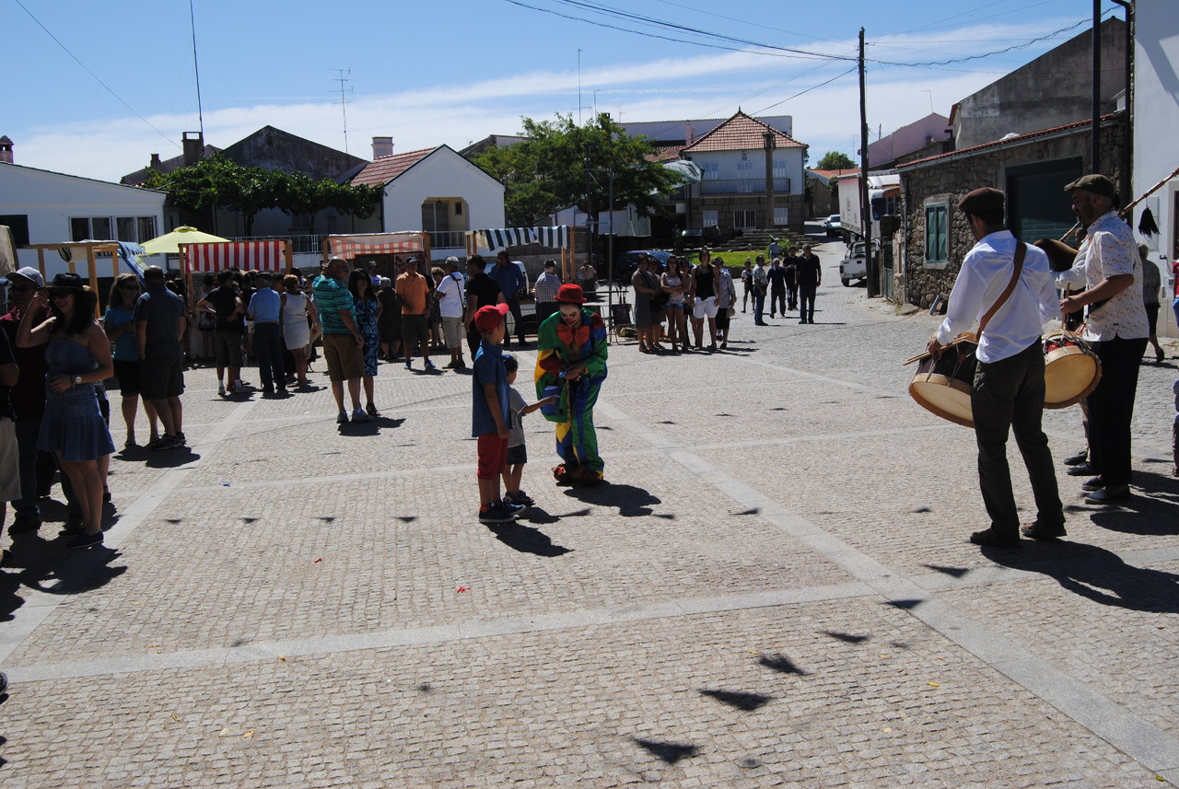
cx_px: 590
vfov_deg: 38.5
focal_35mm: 34
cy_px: 394
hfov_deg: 55.0
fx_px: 1131
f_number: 9
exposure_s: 1/320
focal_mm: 23
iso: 100
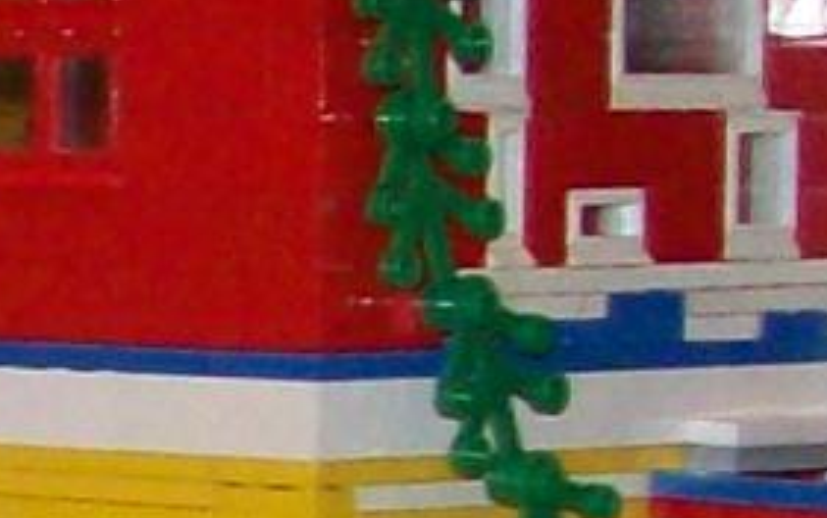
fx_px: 6269
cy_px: 730
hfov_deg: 6.8
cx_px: -1695
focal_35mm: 278
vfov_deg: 4.7
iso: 200
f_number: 2.7
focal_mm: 6
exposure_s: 1/64
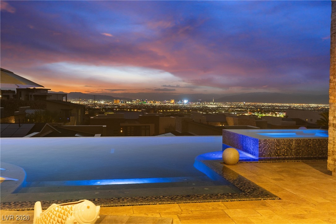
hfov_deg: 54.4
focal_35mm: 35
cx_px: 168
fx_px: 327
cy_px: 112
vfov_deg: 37.9
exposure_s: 1.6
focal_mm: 35
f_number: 8
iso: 1250
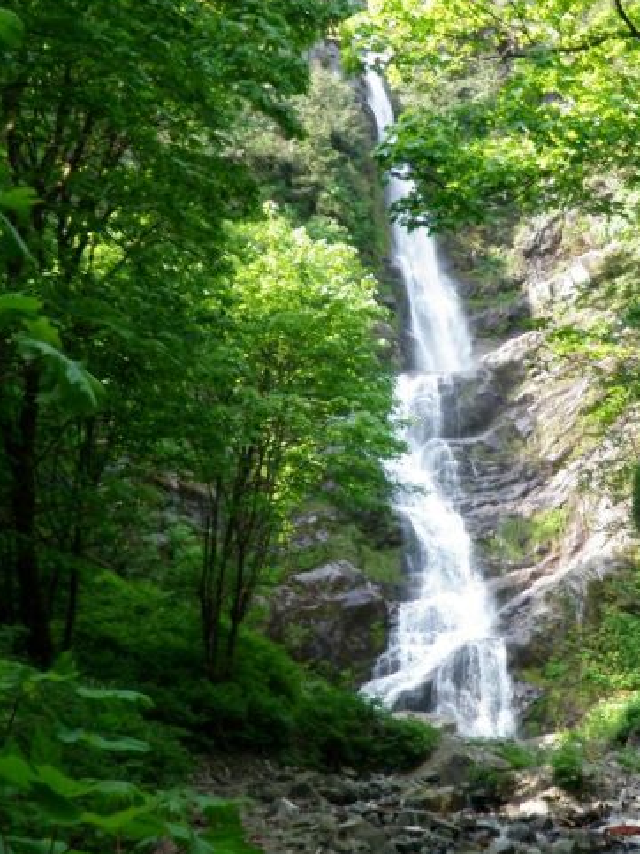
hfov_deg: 26.4
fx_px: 1356
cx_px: 414
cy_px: 378
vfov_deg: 34.9
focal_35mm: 55
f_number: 4.1
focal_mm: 6.53
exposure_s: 1/50
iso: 50
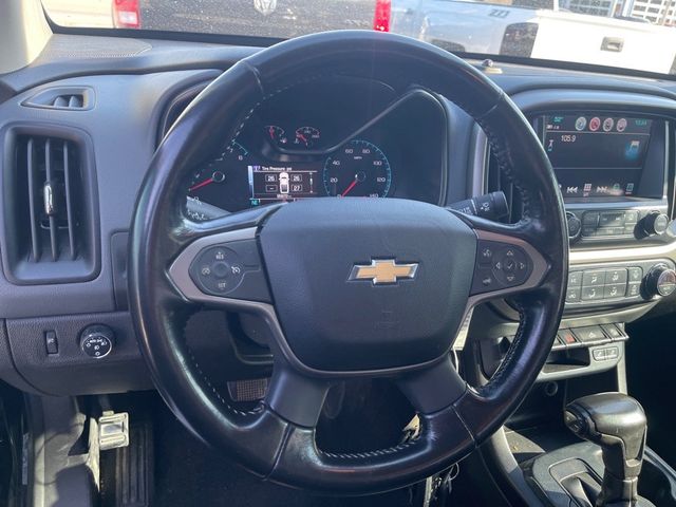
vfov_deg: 53.1
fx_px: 508
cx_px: 338
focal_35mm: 26
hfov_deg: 67.3
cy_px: 254
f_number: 1.6
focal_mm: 5.1
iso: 40
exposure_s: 1/121
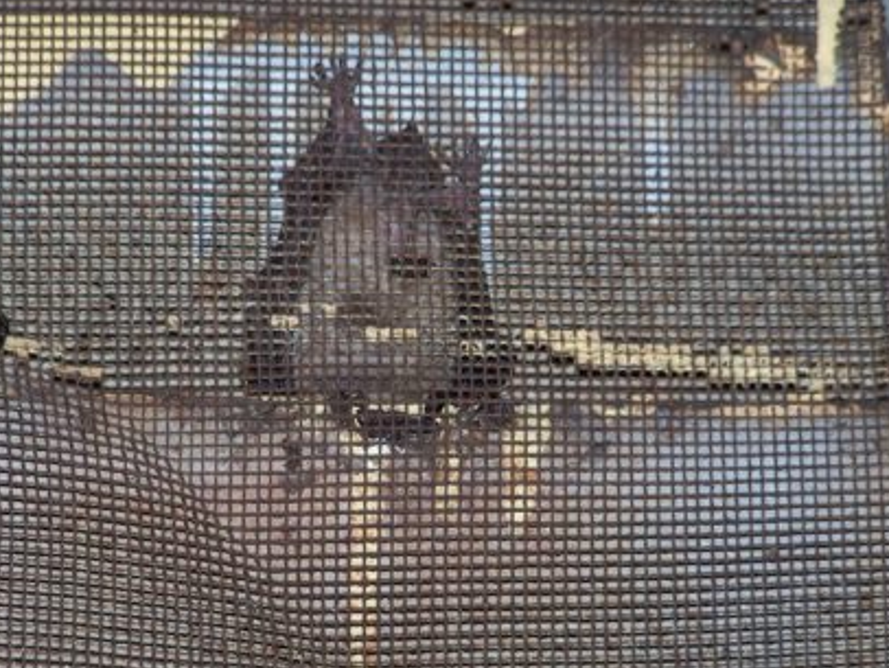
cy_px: 381
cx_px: 405
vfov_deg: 5.7
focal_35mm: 263
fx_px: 6758
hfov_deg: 7.5
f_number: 3.2
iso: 80
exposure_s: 1/180
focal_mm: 36.2
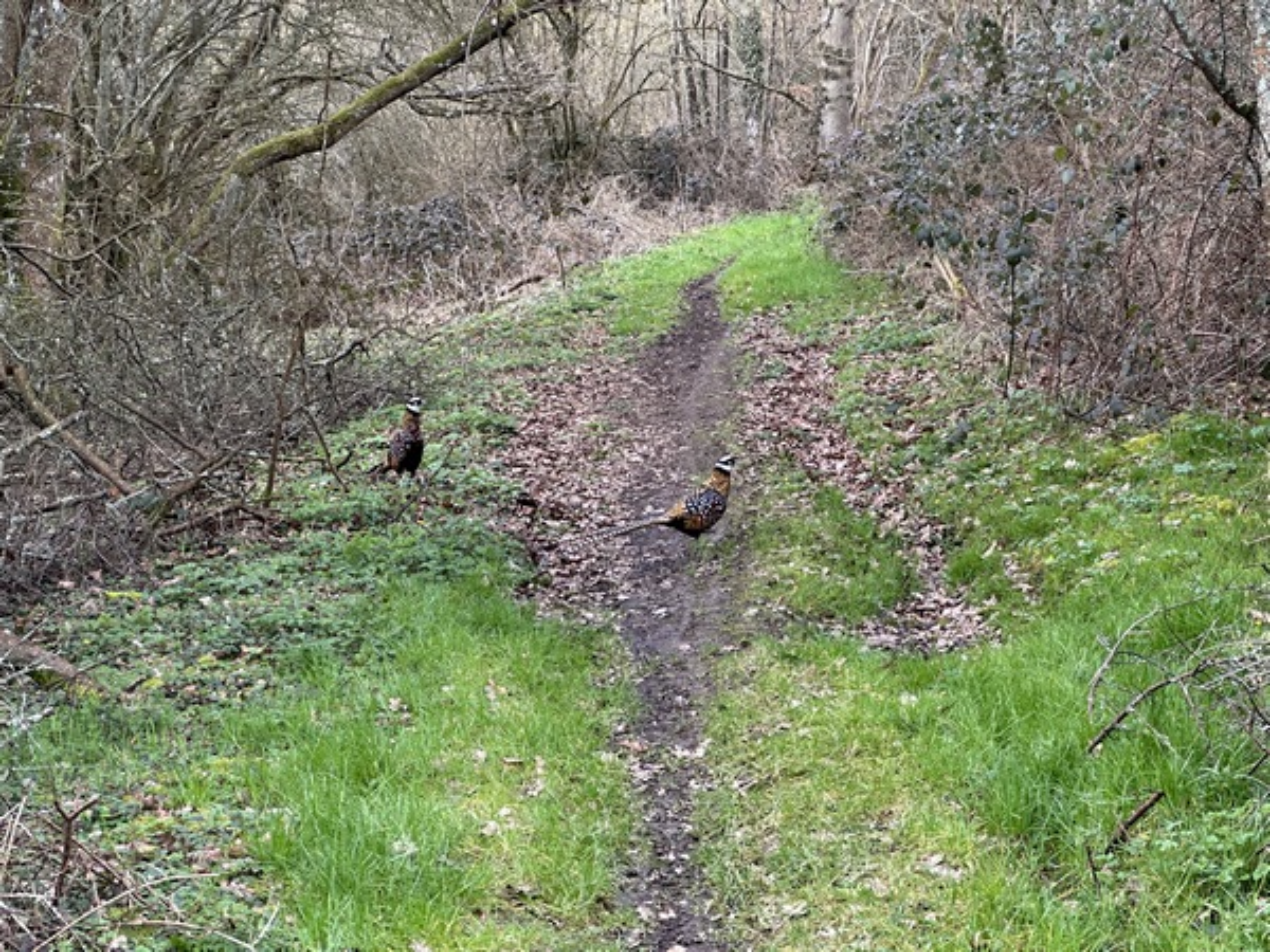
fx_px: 2825
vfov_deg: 19.1
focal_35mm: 77
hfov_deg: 25.3
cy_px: 476
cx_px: 635
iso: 64
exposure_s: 1/99
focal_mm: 9
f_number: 2.8
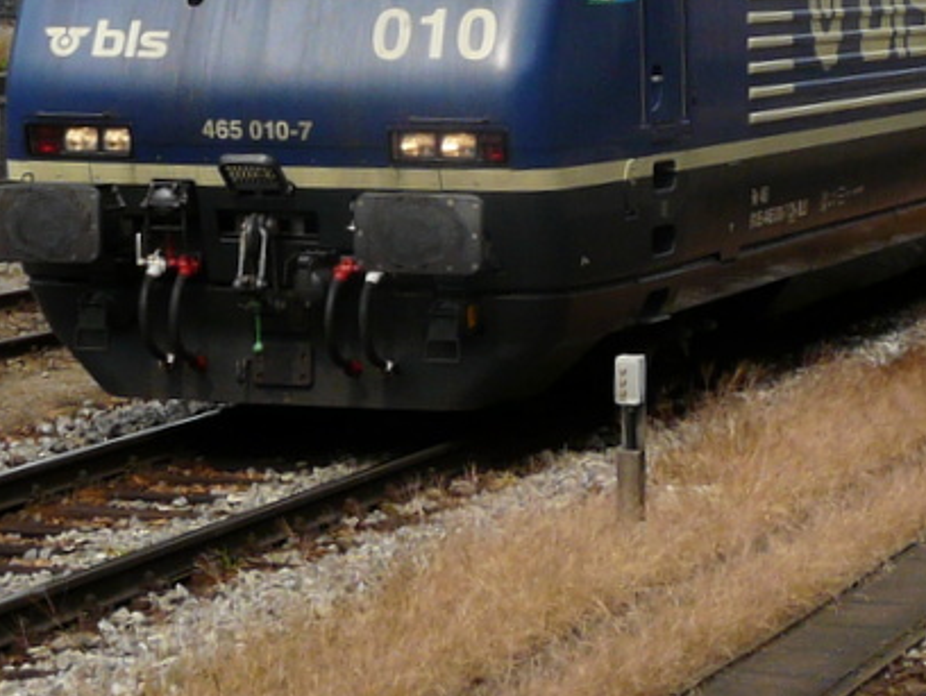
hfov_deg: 18.9
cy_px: -134
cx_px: 729
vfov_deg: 14.0
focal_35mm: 103
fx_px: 2759
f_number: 5.6
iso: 100
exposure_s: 1/320
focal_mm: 6.8
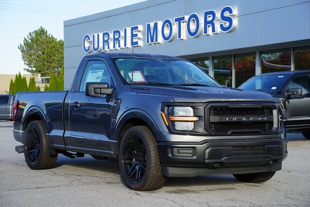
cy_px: 104
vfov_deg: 19.5
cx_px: 155
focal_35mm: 70
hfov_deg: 28.8
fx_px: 603
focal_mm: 70
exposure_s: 1/100
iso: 100
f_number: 8
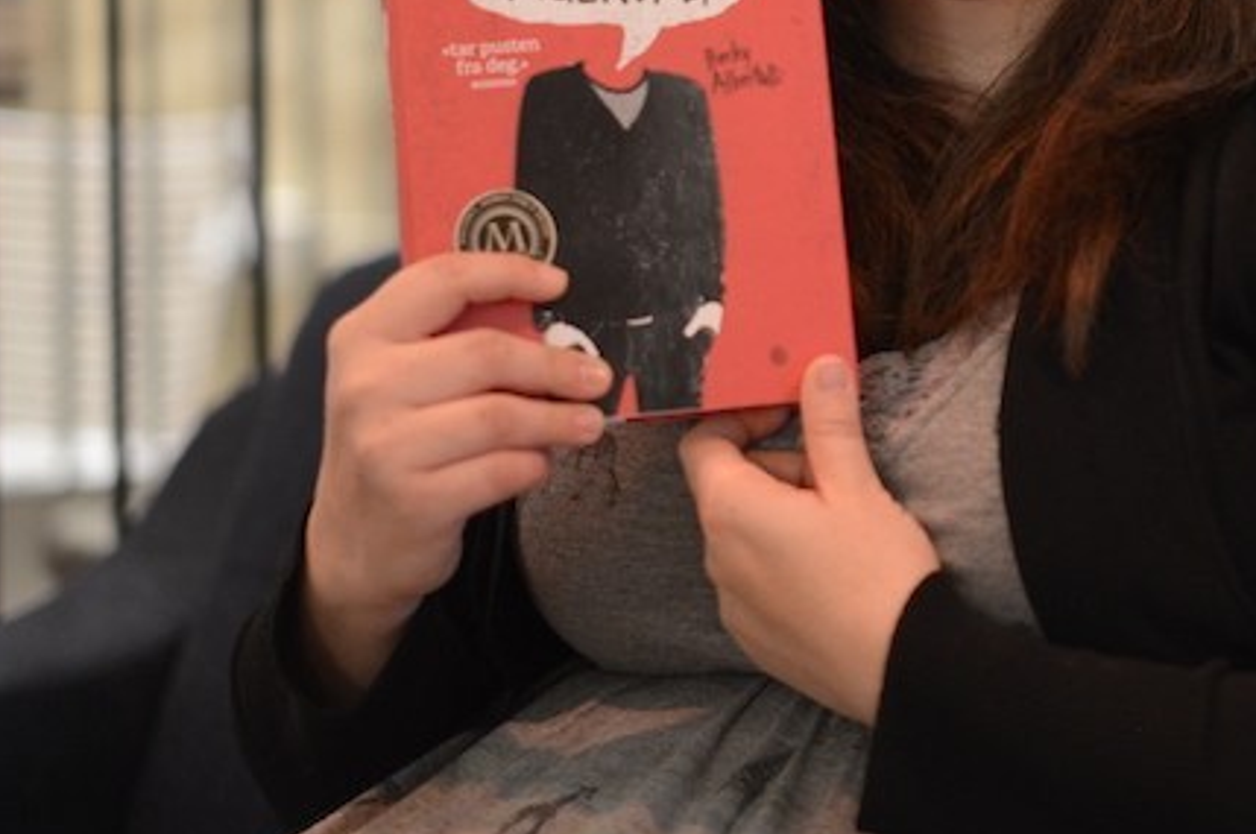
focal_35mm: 99
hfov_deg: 20.4
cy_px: 37
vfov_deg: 13.6
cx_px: 981
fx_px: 3450
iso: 1600
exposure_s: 1/125
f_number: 1.4
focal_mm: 50
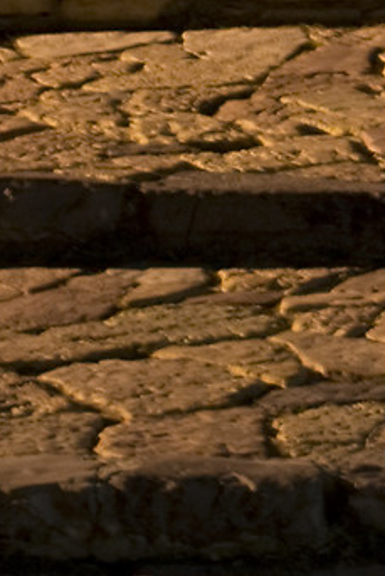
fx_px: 5889
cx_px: 620
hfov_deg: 3.7
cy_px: -485
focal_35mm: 368
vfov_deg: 5.5
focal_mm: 35
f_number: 5
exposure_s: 8
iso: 100
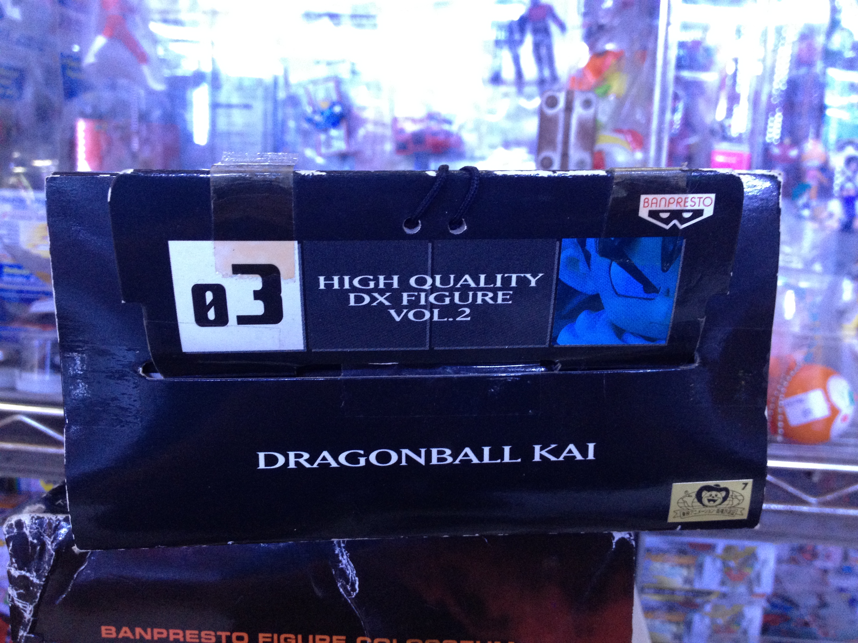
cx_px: 429
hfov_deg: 52.6
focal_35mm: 35
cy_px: 322
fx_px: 868
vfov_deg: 40.7
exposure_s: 1/20
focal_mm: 4.28
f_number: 2.4
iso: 250
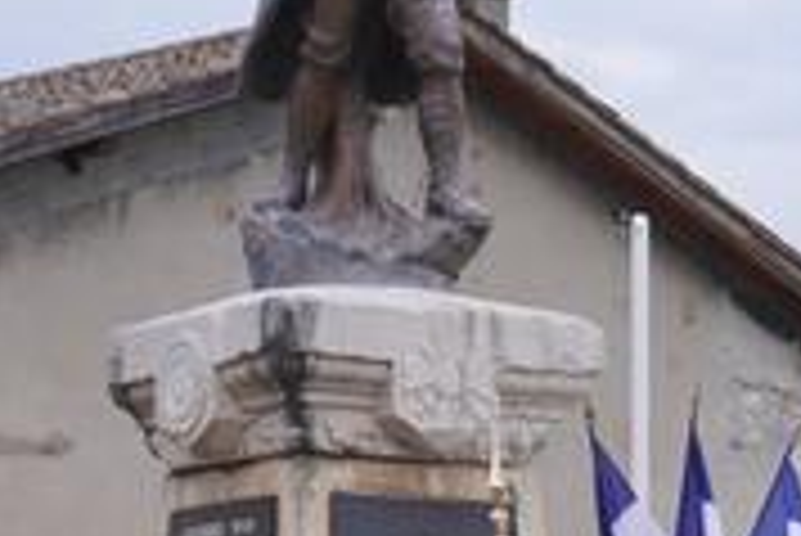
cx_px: 648
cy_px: 761
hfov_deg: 9.3
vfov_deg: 6.2
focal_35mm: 220
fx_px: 4888
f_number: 4.5
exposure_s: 1/160
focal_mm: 29
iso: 200
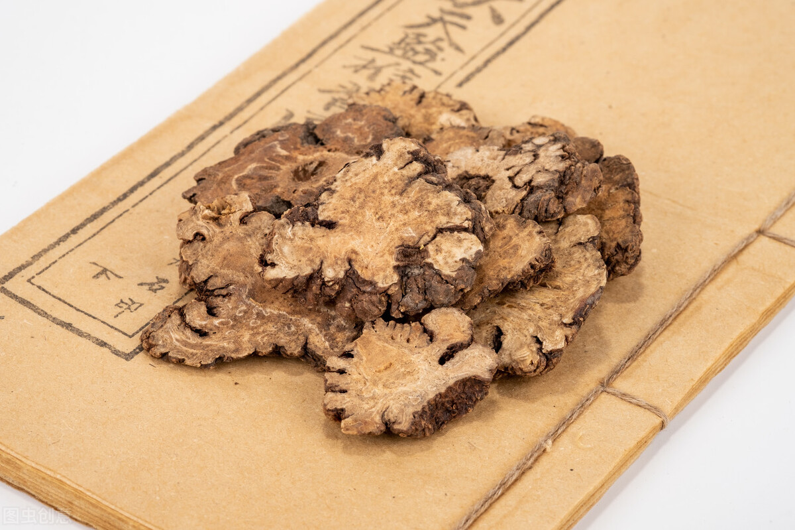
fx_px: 1987
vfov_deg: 15.2
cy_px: 265
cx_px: 398
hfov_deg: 22.6
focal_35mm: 90
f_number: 13
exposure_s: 1/160
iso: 100
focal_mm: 60
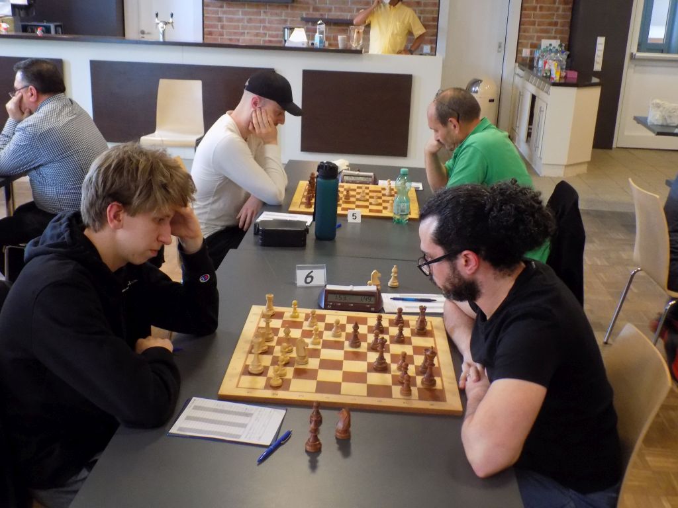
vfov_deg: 35.1
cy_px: 254
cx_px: 339
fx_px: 803
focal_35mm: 41
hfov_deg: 45.8
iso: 400
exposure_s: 1/10
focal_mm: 7.3
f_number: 3.6
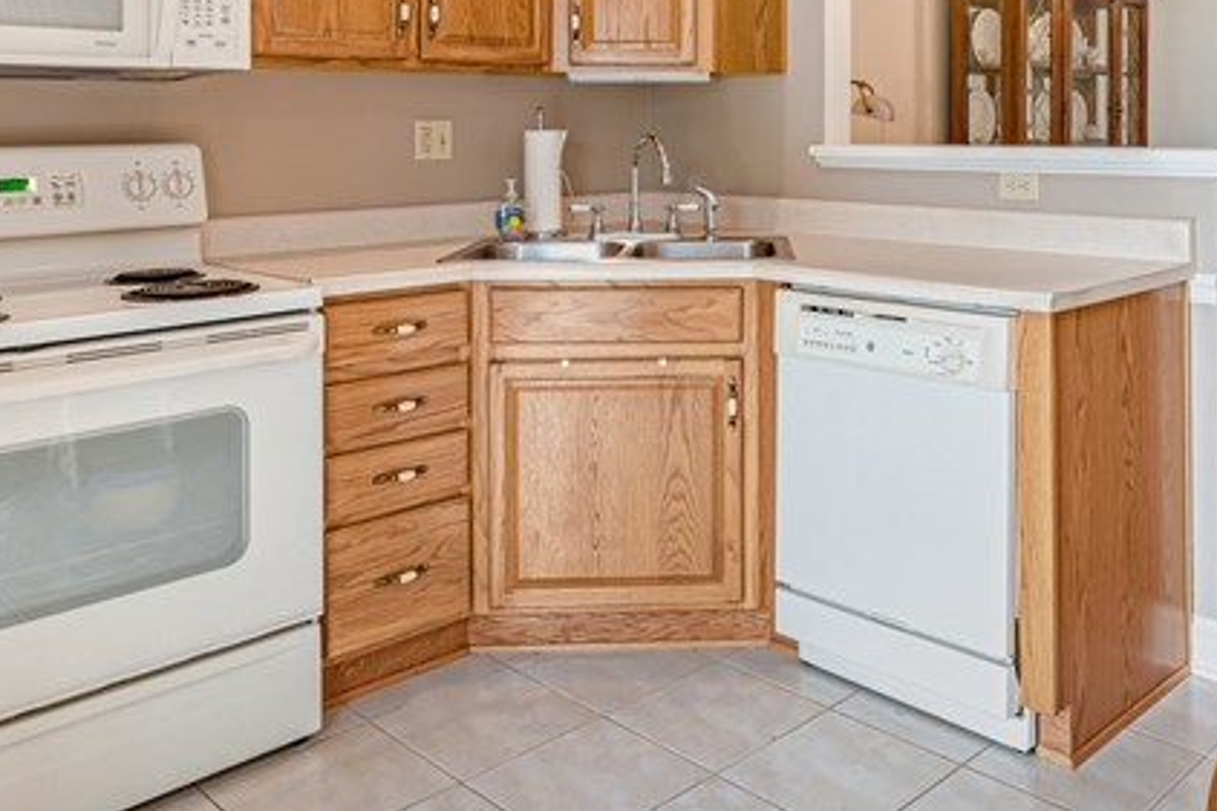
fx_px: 1216
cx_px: 795
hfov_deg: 52.3
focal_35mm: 36
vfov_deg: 35.3
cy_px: 126
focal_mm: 14
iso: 64
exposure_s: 1/40
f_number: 11
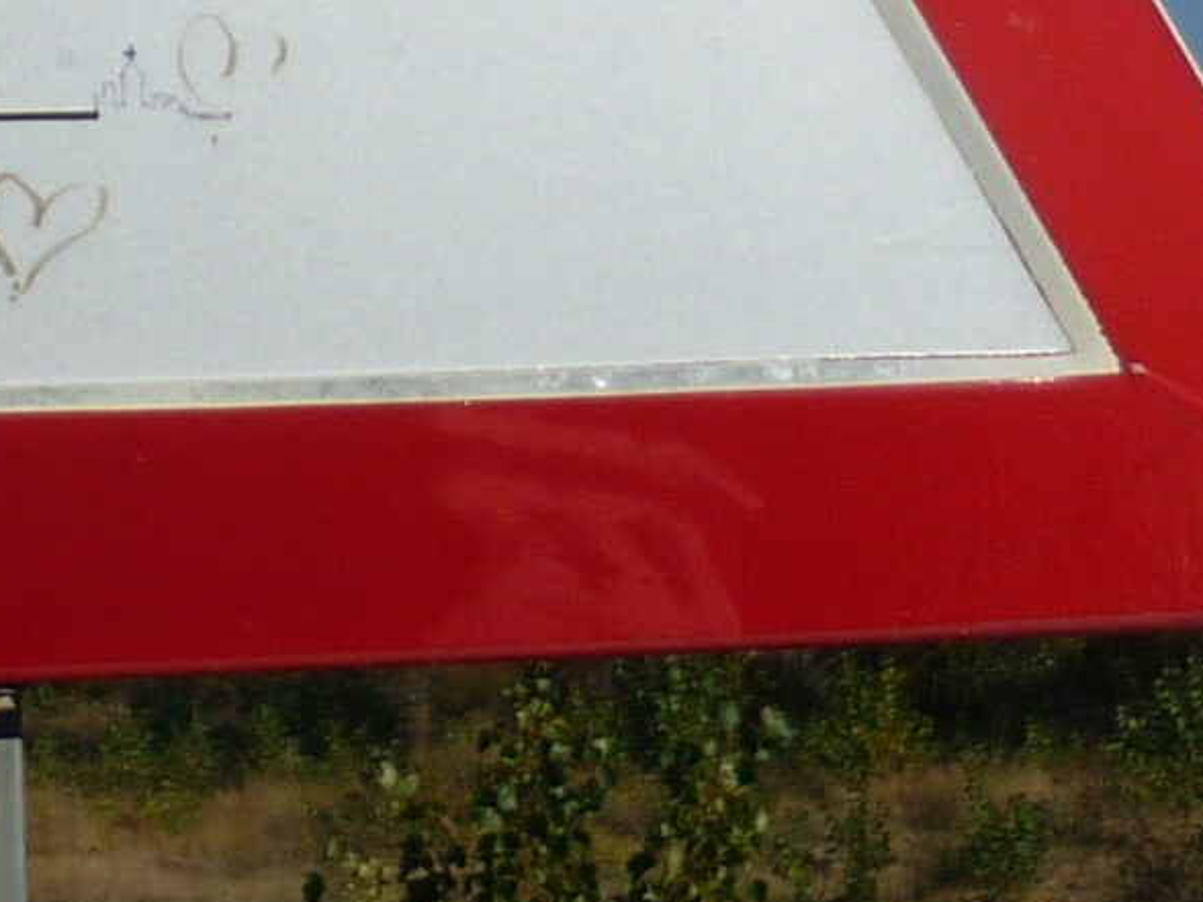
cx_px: -518
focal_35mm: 196
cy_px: -704
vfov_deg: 7.4
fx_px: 6812
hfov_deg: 9.8
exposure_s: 1/320
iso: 80
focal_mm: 7.4
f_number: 9
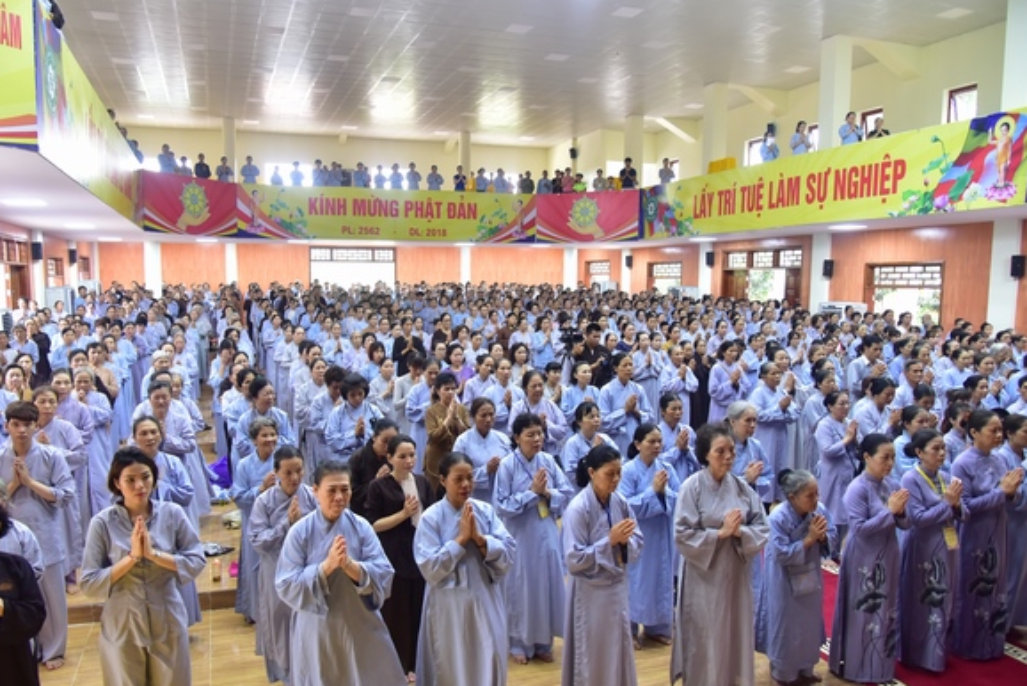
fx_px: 771
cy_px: 373
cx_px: 467
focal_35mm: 27
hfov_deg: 67.2
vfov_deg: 47.9
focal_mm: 24
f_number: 4
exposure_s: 1/40
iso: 1250
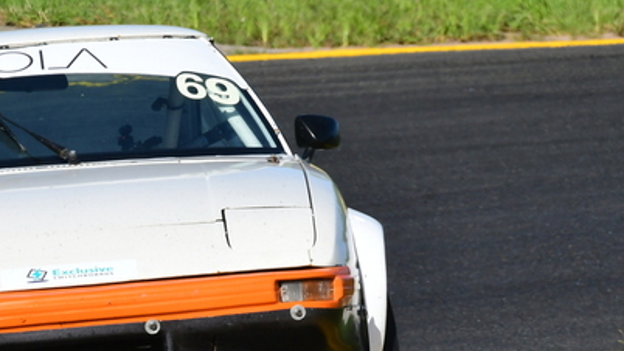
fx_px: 21722
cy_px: 218
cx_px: 107
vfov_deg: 0.9
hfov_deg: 1.6
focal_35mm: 1313
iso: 500
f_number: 13
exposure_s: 1/640
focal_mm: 420
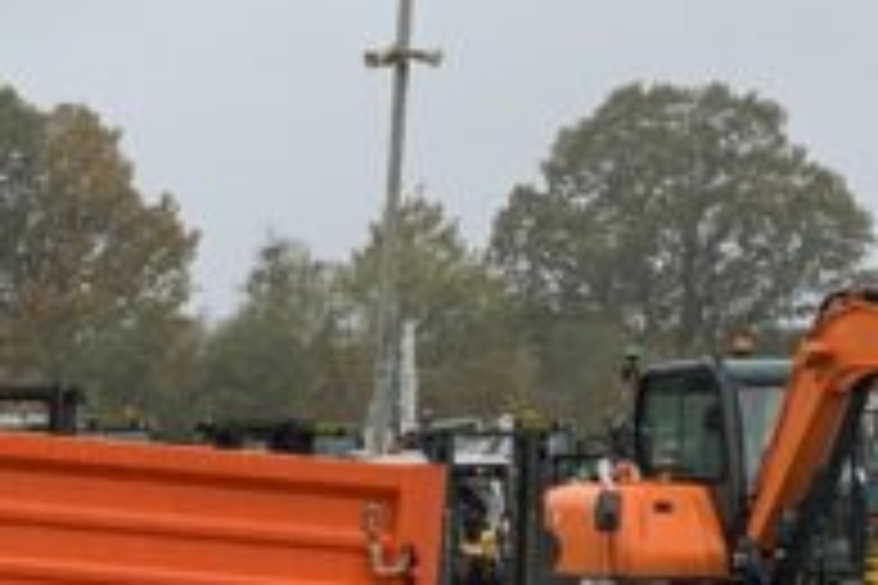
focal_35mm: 99
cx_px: -432
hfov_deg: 18.3
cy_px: 608
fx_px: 2414
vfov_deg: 13.6
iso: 50
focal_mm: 3
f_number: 1.8
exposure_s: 1/122
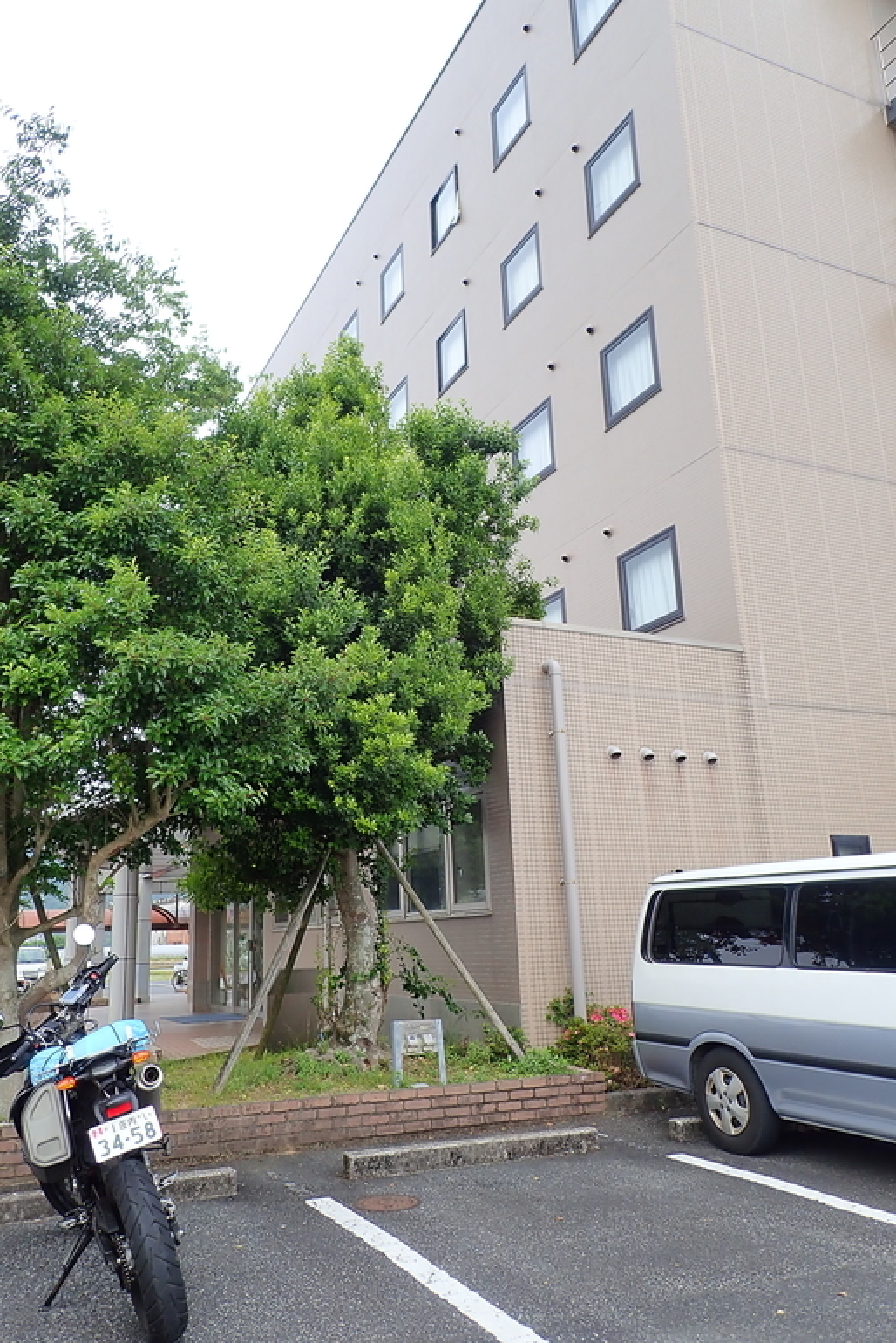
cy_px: 672
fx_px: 1007
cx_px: 404
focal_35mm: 27
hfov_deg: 47.9
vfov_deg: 67.4
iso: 100
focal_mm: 4.5
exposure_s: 1/160
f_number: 2.8
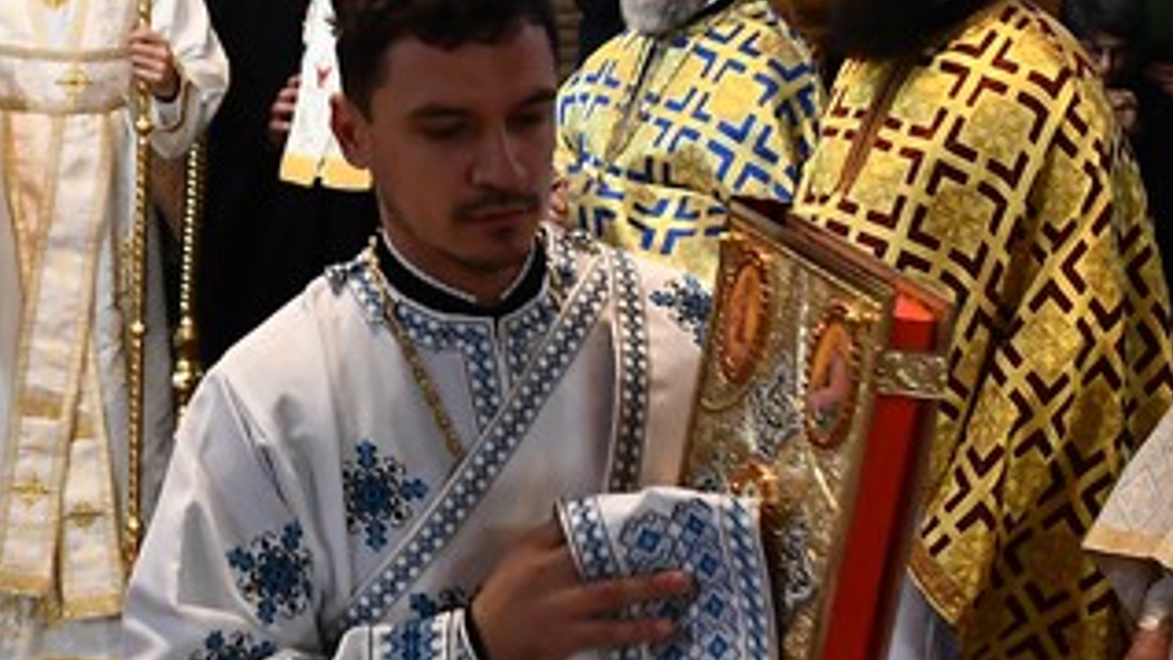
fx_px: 2955
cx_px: -41
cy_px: 265
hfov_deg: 21.5
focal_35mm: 95
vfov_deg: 12.7
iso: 1600
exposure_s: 1/125
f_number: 2.8
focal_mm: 16
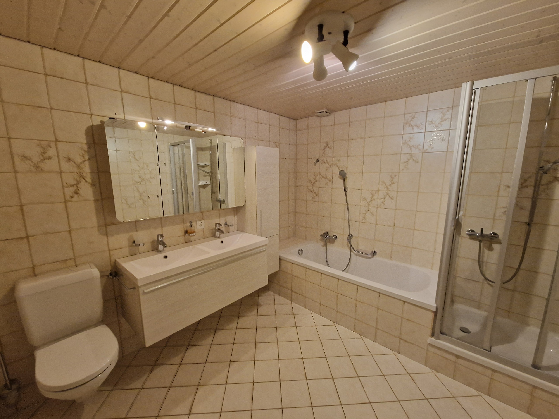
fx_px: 210
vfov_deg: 89.9
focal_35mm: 13
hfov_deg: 106.2
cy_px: 210
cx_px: 280
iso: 320
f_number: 2.2
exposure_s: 1/50
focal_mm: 2.2
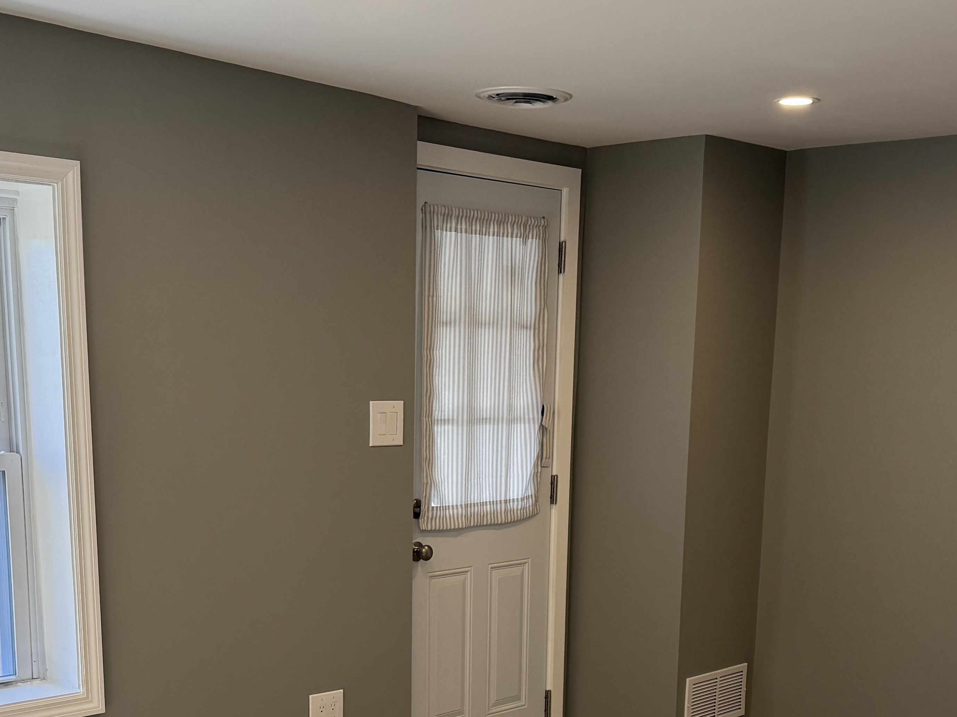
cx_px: 409
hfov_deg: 38.1
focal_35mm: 50
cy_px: 649
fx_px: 1382
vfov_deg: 28.0
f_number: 1.78
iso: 125
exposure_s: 1/234
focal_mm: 6.76
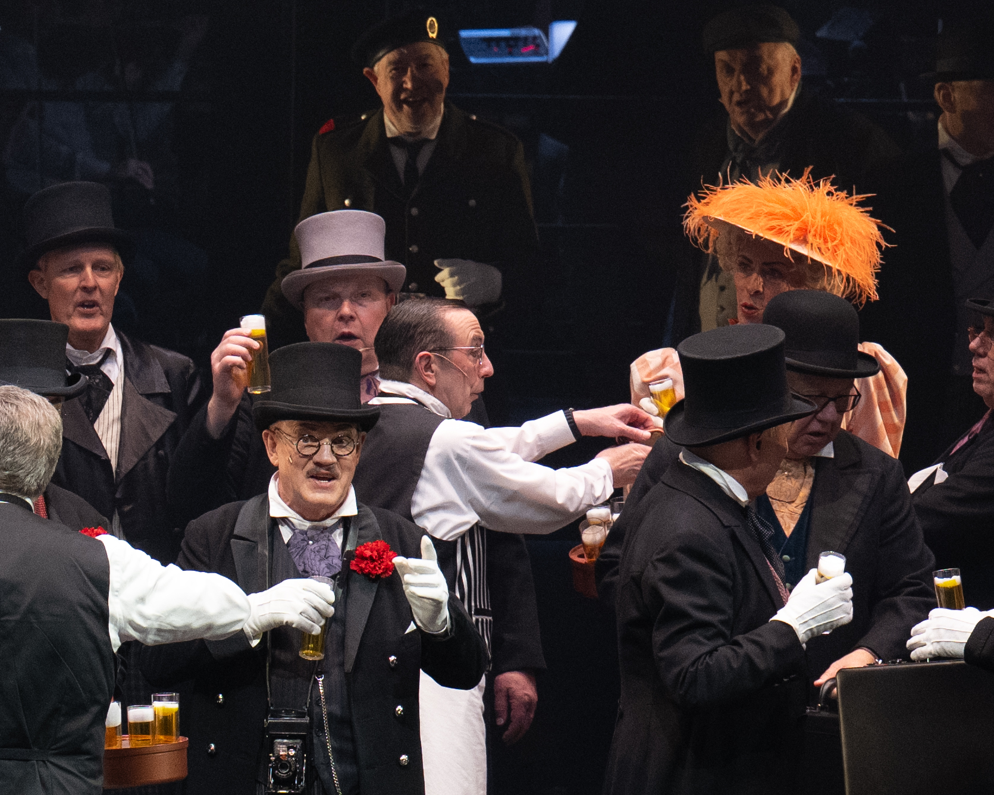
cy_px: 423
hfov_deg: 3.8
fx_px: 15004
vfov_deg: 3.0
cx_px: -862
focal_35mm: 510
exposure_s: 1/320
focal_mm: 110
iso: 800
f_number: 3.5
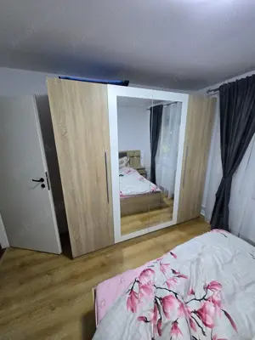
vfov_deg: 106.2
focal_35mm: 13
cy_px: 170
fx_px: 128
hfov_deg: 89.9
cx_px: 128
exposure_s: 1/50
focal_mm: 1.7
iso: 400
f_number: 2.2
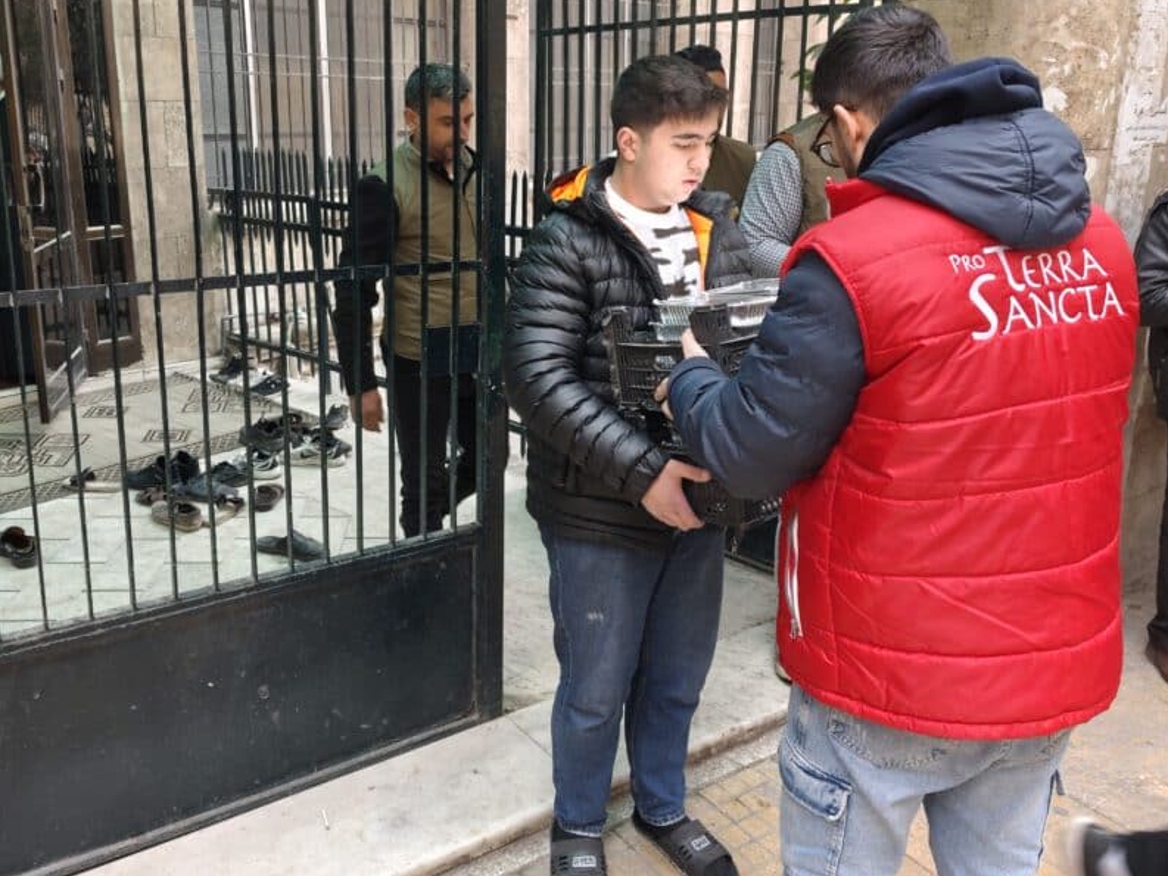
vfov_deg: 47.8
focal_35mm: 29
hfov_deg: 61.2
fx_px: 979
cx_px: 476
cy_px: 334
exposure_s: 1/100
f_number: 1.65
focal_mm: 6.19
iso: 320
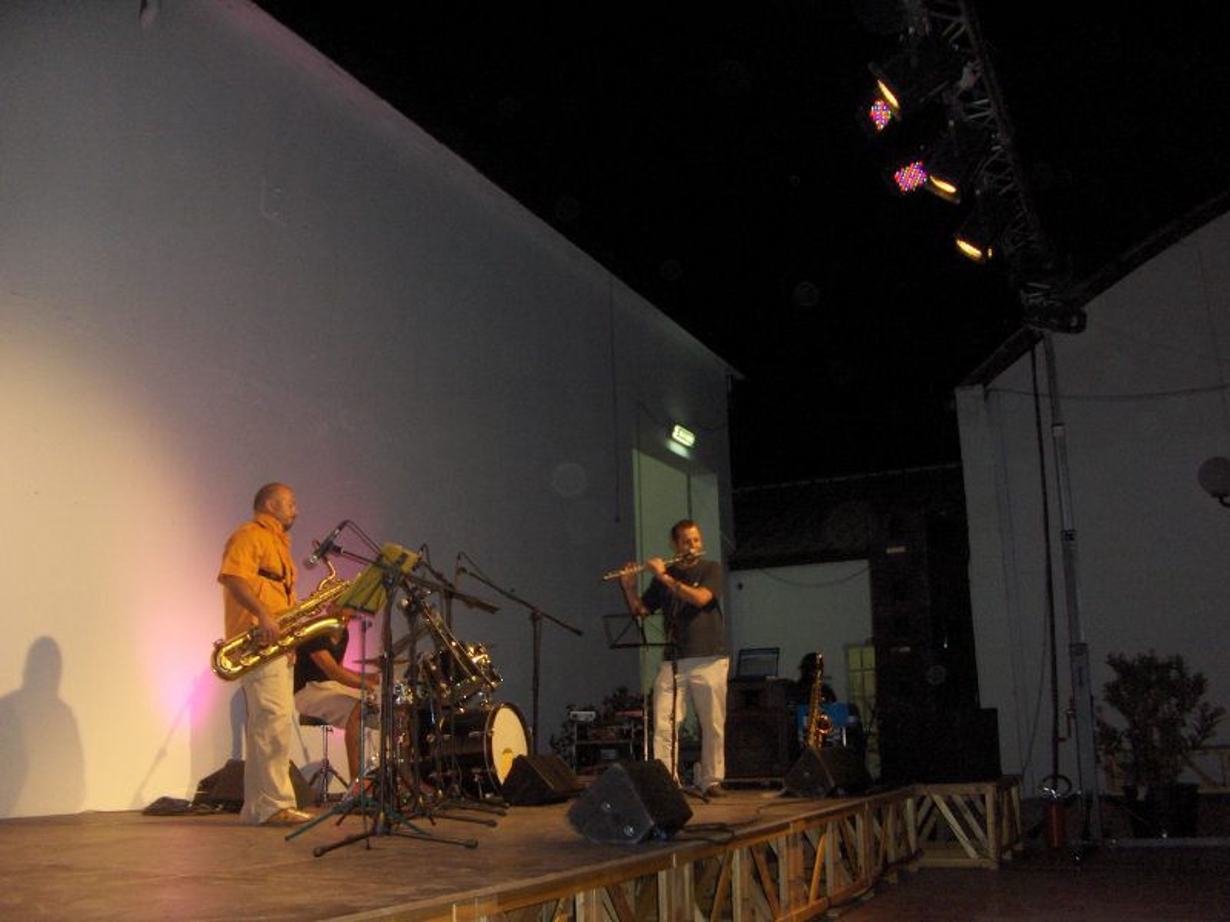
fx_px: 1244
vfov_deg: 40.7
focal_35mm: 35
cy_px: 461
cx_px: 615
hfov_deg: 52.6
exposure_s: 1/60
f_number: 2.6
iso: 131
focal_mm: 5.8
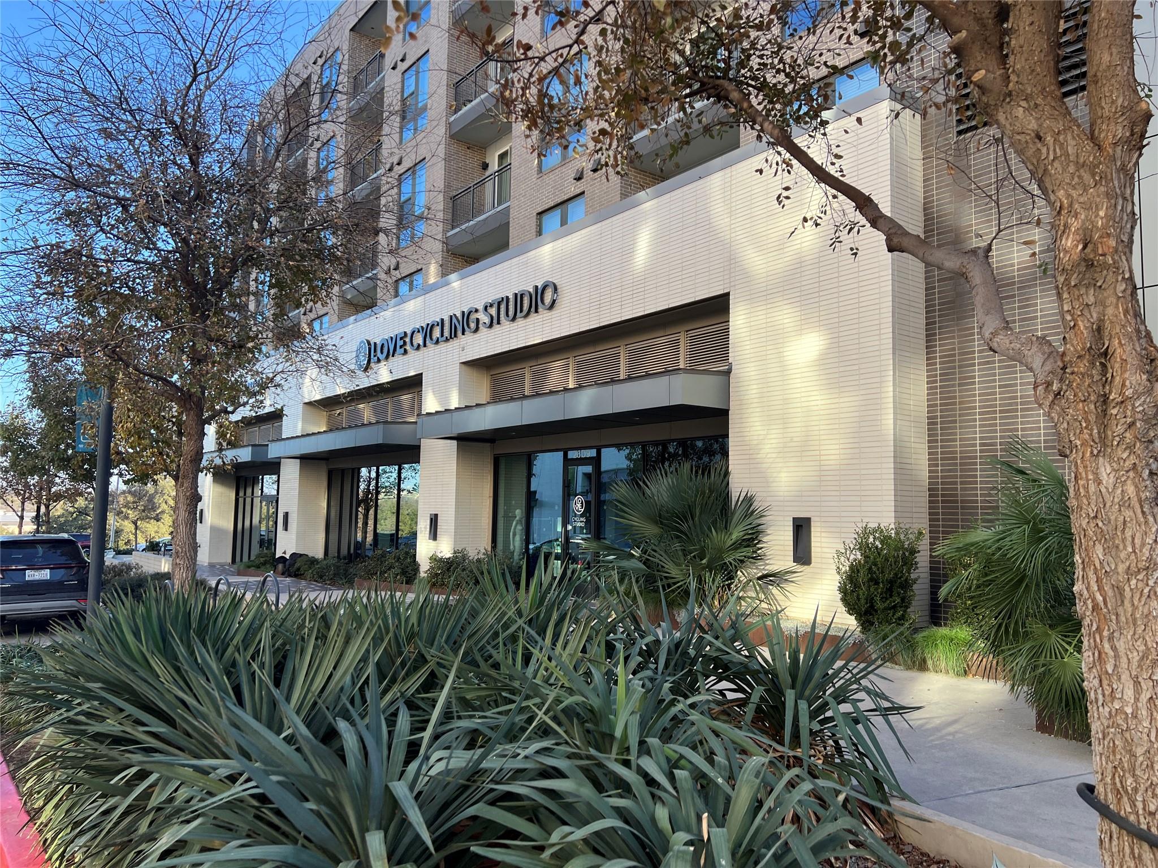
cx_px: 579
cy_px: 434
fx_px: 870
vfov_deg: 53.1
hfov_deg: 67.3
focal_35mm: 26
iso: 50
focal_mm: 5.7
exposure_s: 1/674
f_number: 1.5
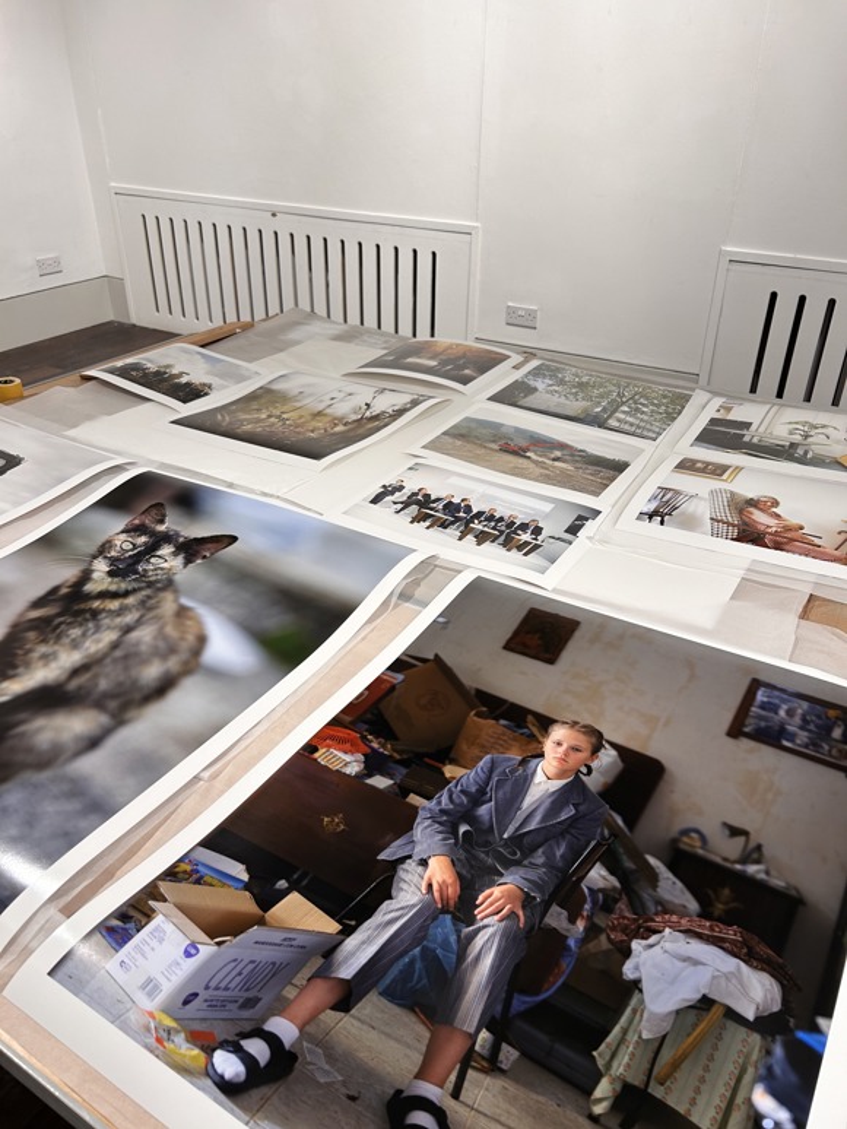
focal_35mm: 26
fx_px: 848
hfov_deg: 53.1
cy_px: 564
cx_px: 424
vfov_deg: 67.3
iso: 50
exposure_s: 1/82
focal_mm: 5.7
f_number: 1.5
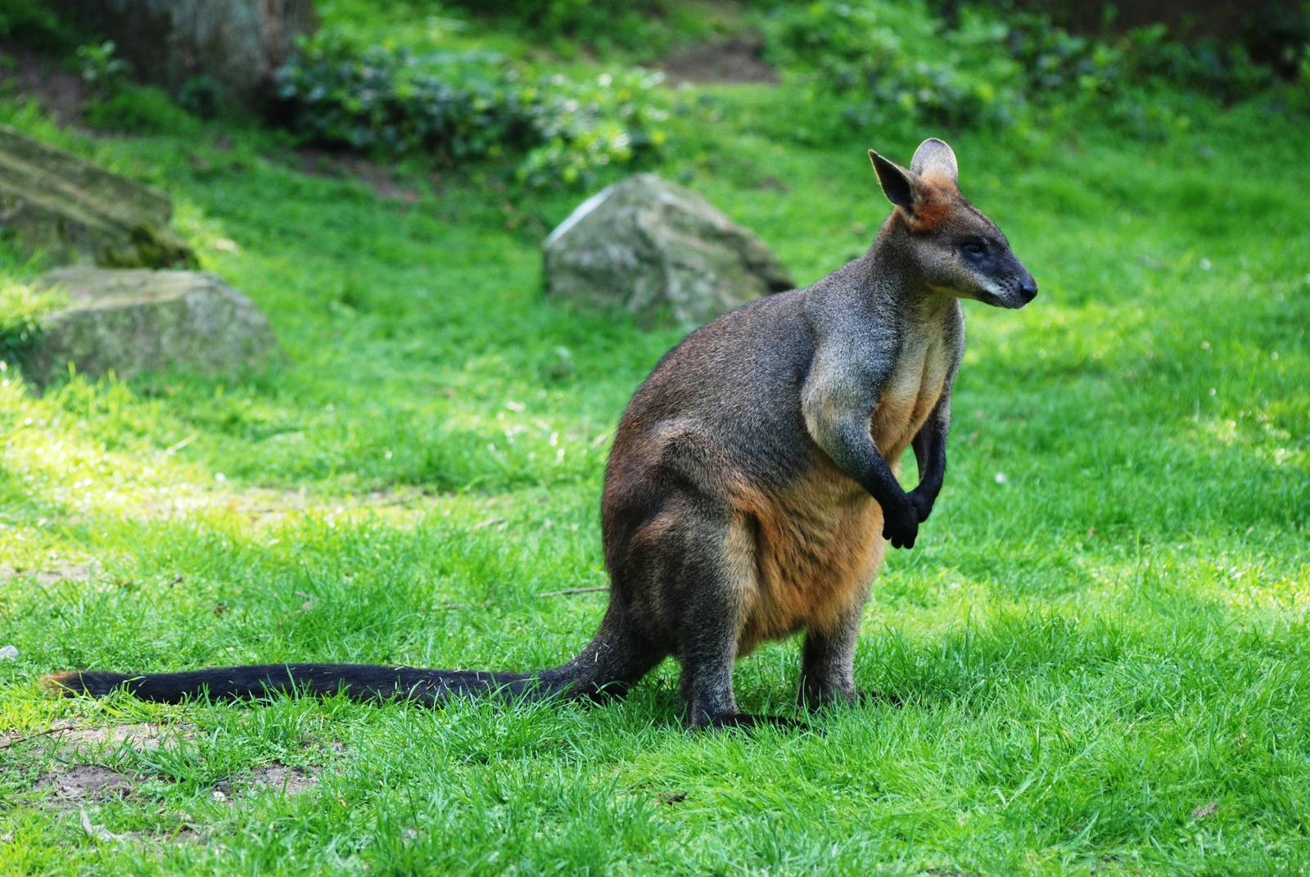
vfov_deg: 6.1
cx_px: 655
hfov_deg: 9.1
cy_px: 438
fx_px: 8197
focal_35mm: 225
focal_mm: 150
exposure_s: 1/125
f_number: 4.5
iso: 400
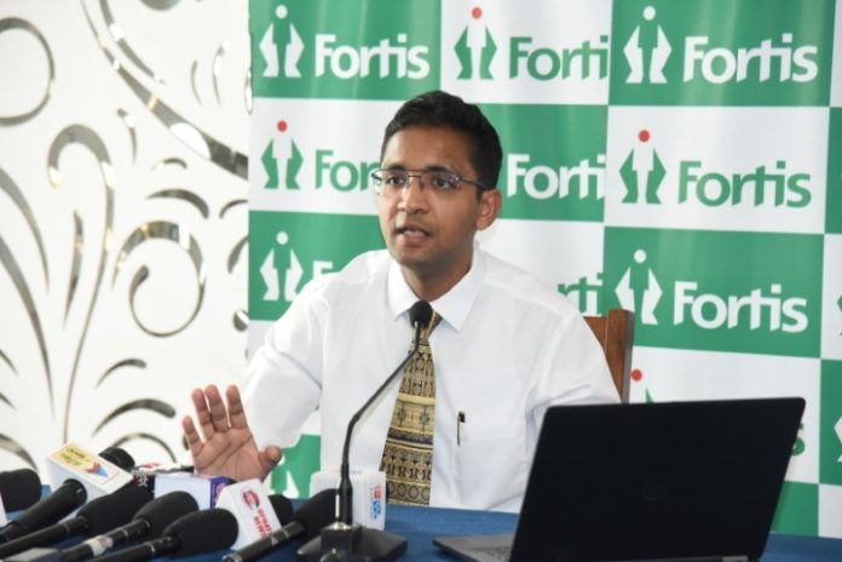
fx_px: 2806
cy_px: 281
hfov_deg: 17.1
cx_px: 421
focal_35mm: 120
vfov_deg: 11.4
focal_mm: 120
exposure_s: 1/125
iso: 5000
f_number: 5.6
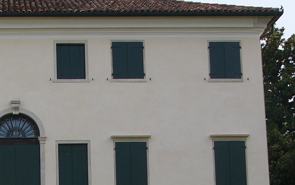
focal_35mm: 109
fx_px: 876
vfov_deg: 11.8
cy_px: 196
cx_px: 29
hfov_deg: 18.8
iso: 50
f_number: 3.7
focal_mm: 7
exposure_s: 1/500
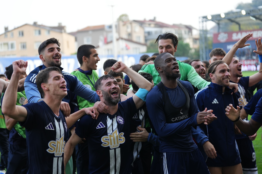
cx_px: 131
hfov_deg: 28.8
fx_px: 509
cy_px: 87
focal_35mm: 70
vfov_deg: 19.5
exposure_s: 1/800
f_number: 3.2
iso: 800
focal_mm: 70
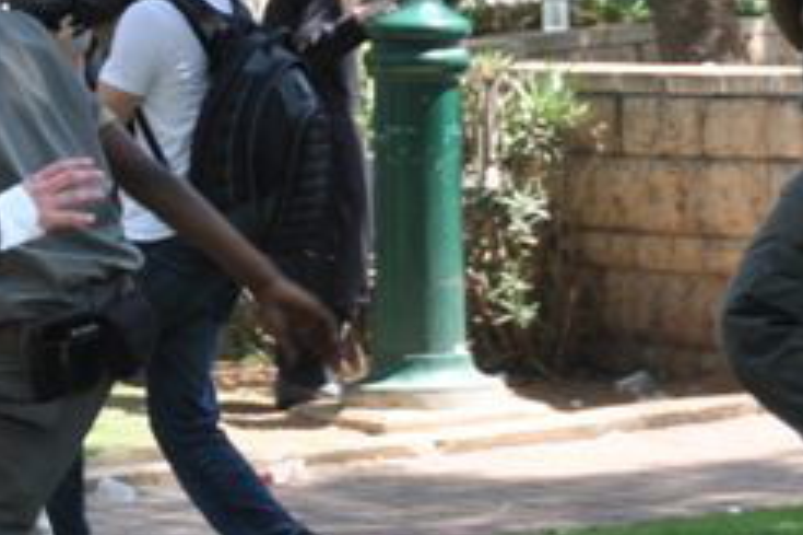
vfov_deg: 5.2
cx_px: -610
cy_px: 210
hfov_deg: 7.6
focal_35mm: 263
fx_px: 5862
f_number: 7.1
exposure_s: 1/200
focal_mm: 42
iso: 200
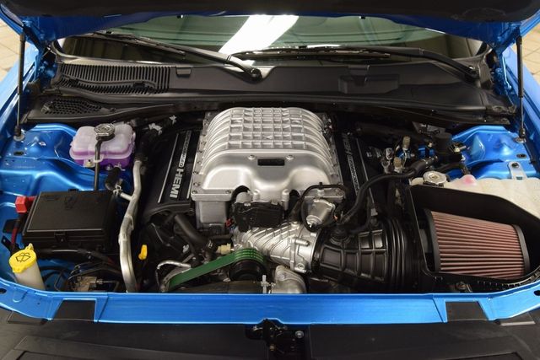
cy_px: 180
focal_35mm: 42
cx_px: 270
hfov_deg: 46.4
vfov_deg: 31.9
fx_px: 630
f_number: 6.3
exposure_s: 1/15
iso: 900
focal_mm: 28
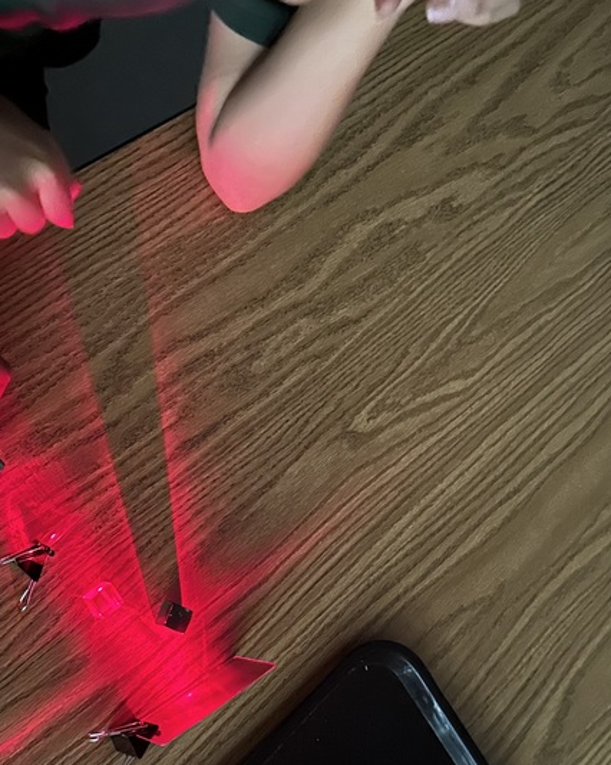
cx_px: 306
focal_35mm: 45
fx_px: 1018
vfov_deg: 41.1
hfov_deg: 33.4
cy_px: 438
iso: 3200
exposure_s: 1/15
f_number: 1.78
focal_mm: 6.86
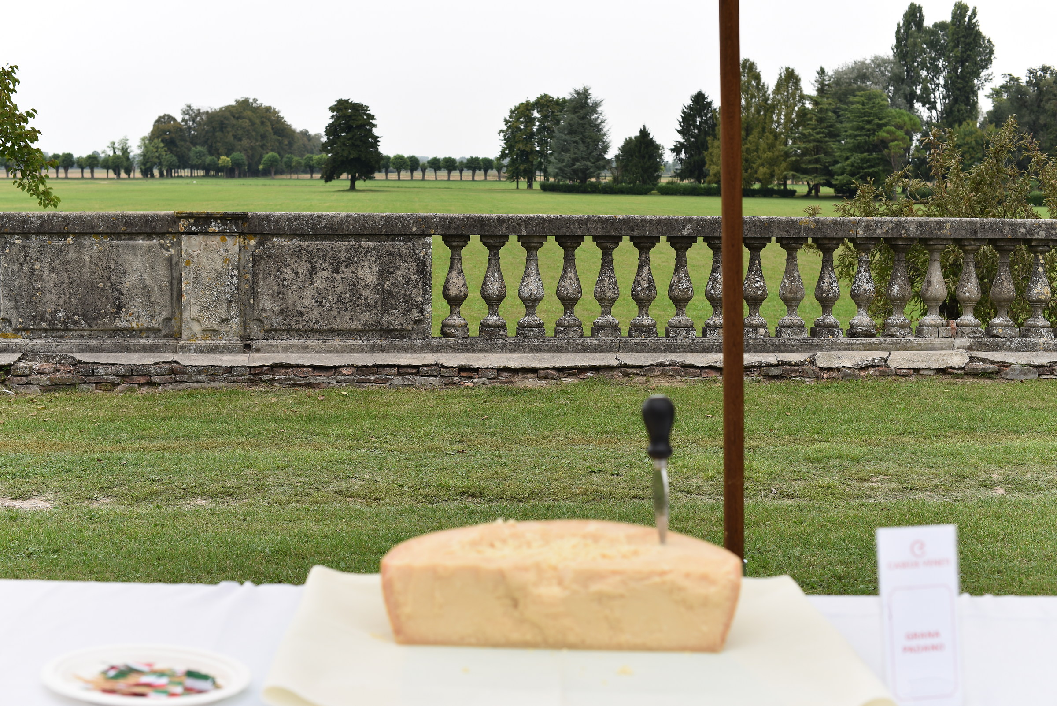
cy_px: 353
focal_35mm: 50
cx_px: 528
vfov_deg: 27.0
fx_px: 1469
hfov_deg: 39.6
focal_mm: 50
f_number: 5.6
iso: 100
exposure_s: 1/125
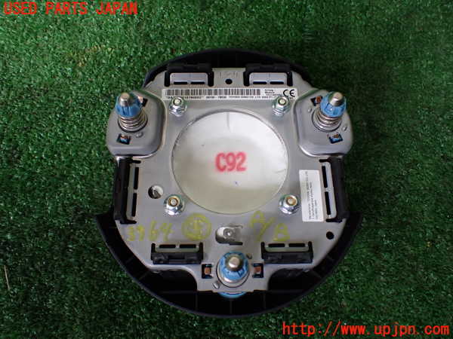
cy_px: 170
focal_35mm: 30
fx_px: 393
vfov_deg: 46.8
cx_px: 226
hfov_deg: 60.0
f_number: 2.3
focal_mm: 5.4
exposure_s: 1/125
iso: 400
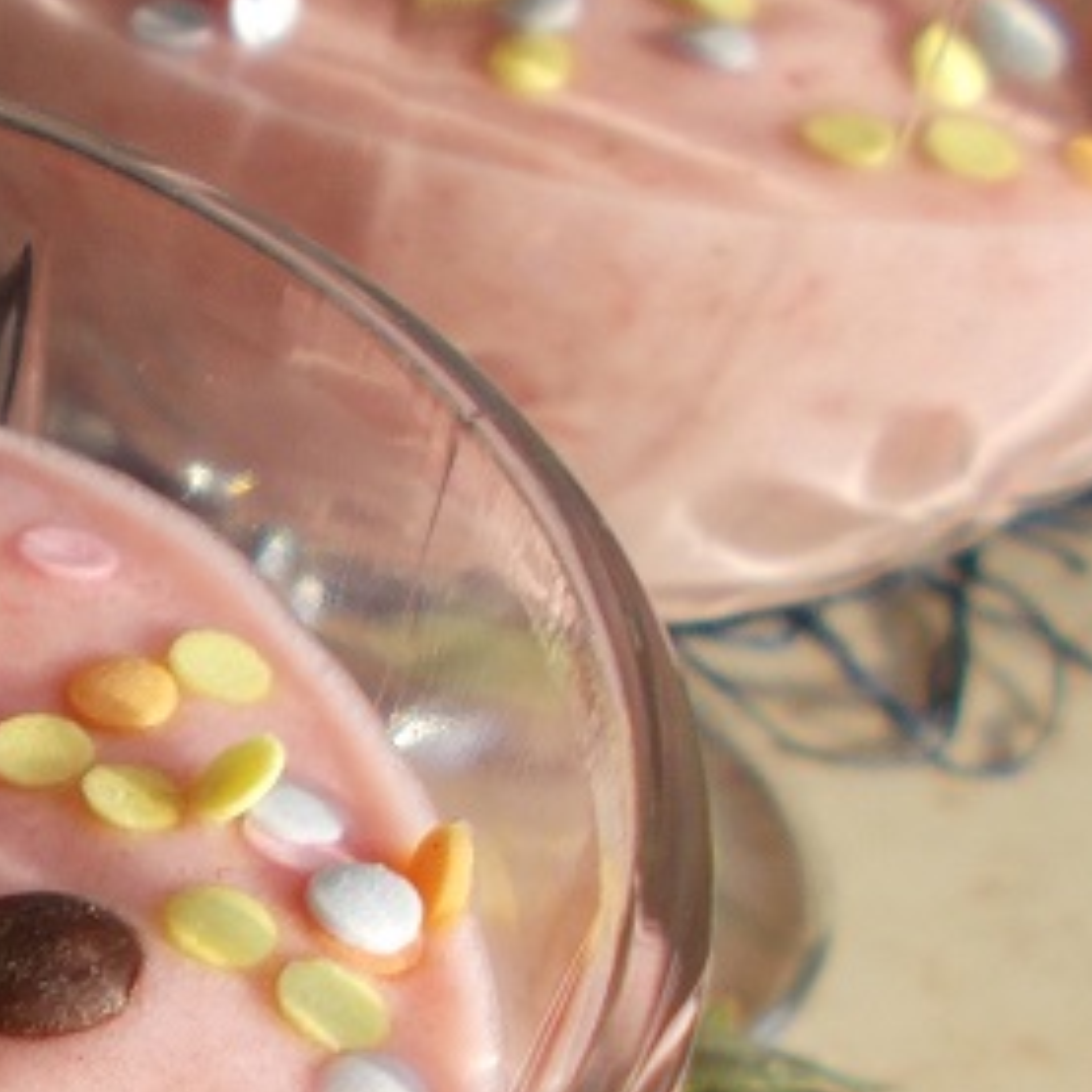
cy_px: 1053
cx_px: -591
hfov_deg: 18.0
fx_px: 3034
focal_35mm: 85
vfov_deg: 19.9
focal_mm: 4.6
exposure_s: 1/40
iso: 80
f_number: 3.2
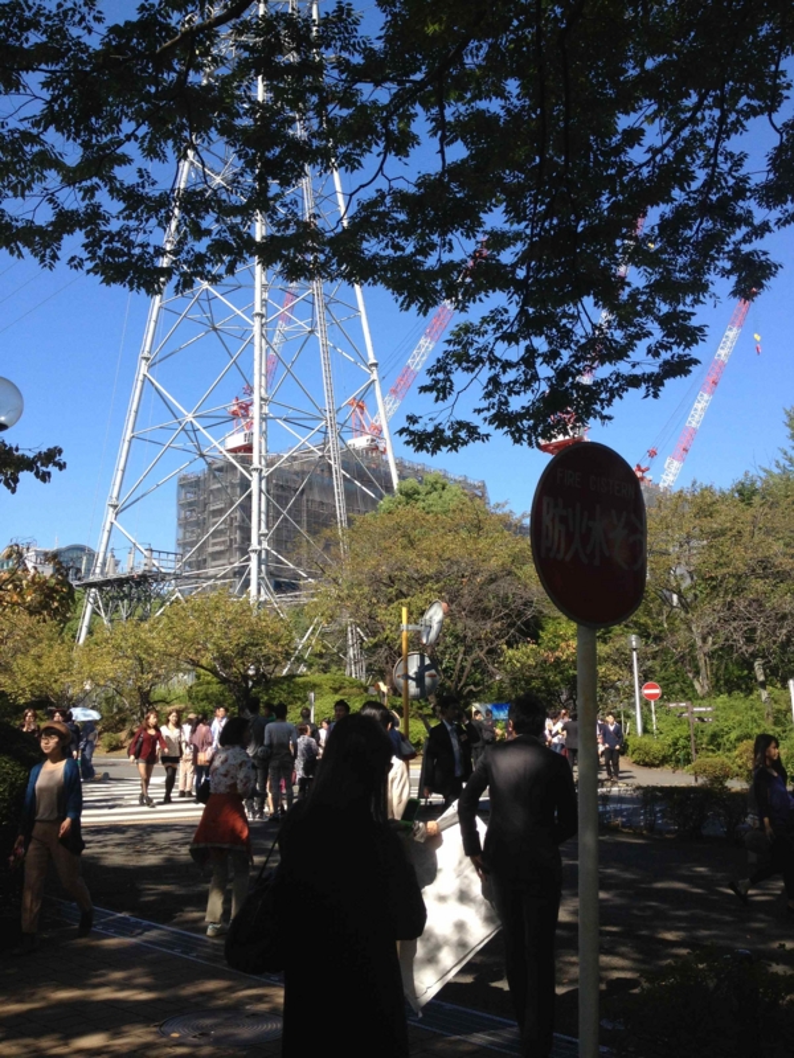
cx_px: 397
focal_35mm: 35
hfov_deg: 40.7
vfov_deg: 52.6
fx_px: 1070
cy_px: 529
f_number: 2.4
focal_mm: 4.28
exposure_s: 1/1082
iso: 50
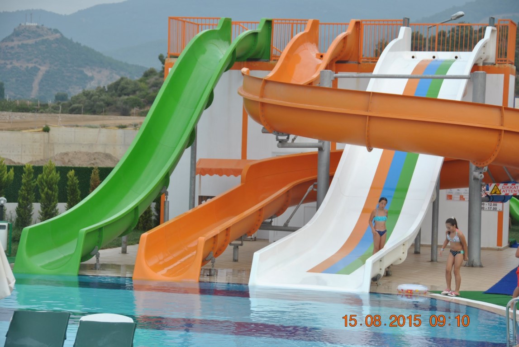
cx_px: 260
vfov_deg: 12.2
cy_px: 174
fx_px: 1624
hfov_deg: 18.2
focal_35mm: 112
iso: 180
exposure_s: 1/500
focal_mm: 75
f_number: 5.6
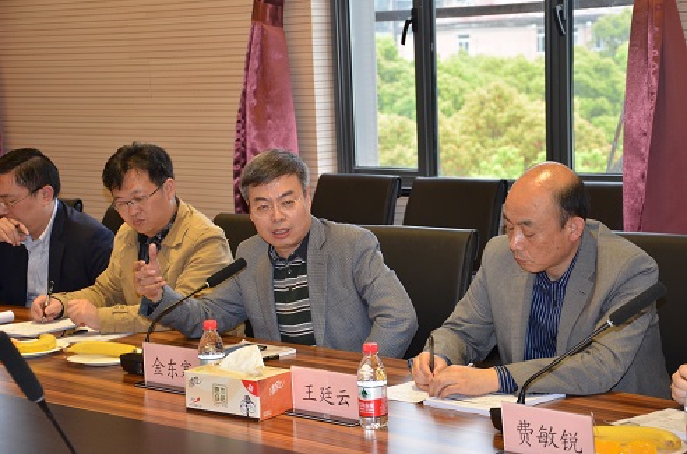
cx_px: 344
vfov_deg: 17.4
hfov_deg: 26.1
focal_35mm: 78
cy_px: 227
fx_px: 1484
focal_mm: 52
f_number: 5
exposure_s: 1/60
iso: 800
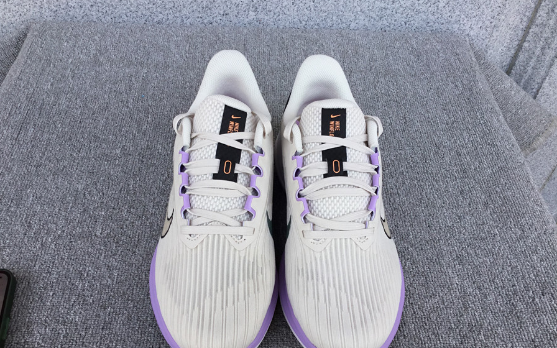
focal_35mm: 33
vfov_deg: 38.2
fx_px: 501
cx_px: 278
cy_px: 205
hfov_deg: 58.1
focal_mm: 3.3
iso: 25
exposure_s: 1/259
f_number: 2.4
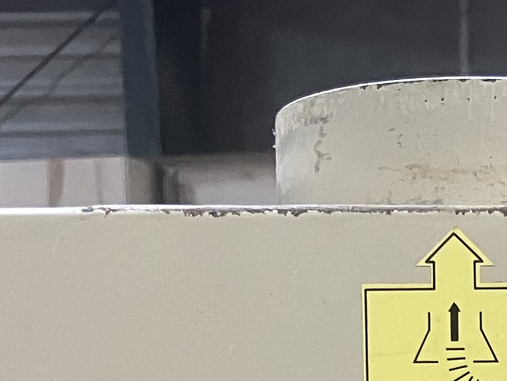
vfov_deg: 10.6
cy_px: 772
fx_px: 1875
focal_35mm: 128
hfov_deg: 15.0
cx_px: 577
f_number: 1.8
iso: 100
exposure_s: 1/60
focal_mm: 3.99
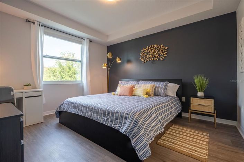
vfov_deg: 73.7
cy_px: 81
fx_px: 108
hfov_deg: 96.8
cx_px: 122
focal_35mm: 16
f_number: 8
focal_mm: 16
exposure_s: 1/80
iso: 500
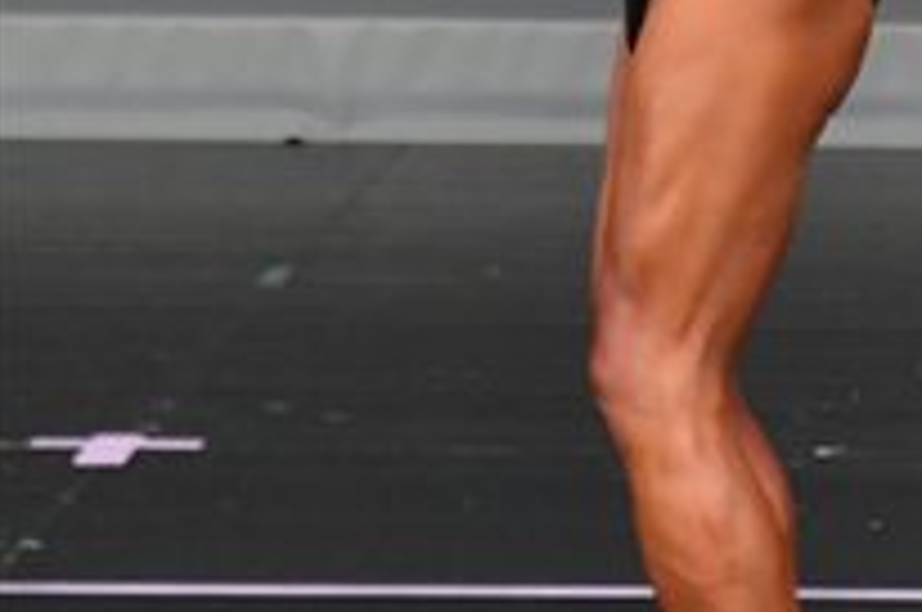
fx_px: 30455
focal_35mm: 1191
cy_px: -27
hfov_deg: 1.7
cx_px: 1738
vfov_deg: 1.2
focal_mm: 210
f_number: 5.6
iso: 4000
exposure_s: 1/400
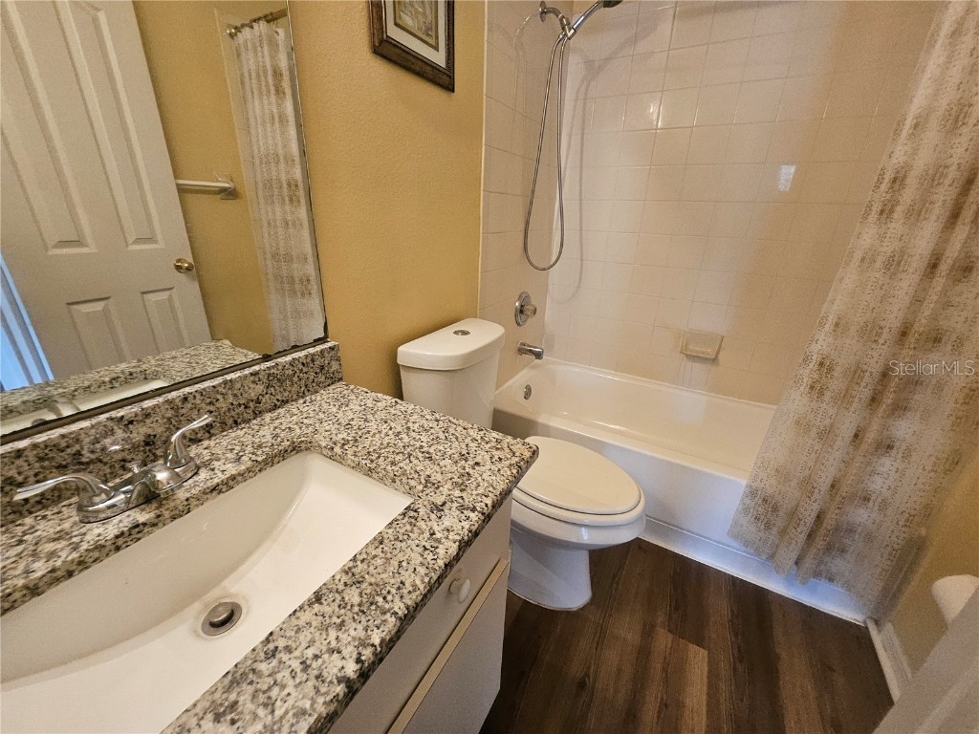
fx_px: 368
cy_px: 367
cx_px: 490
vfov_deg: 89.9
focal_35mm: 13
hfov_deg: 106.2
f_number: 2.2
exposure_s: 1/60
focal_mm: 1.7
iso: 320
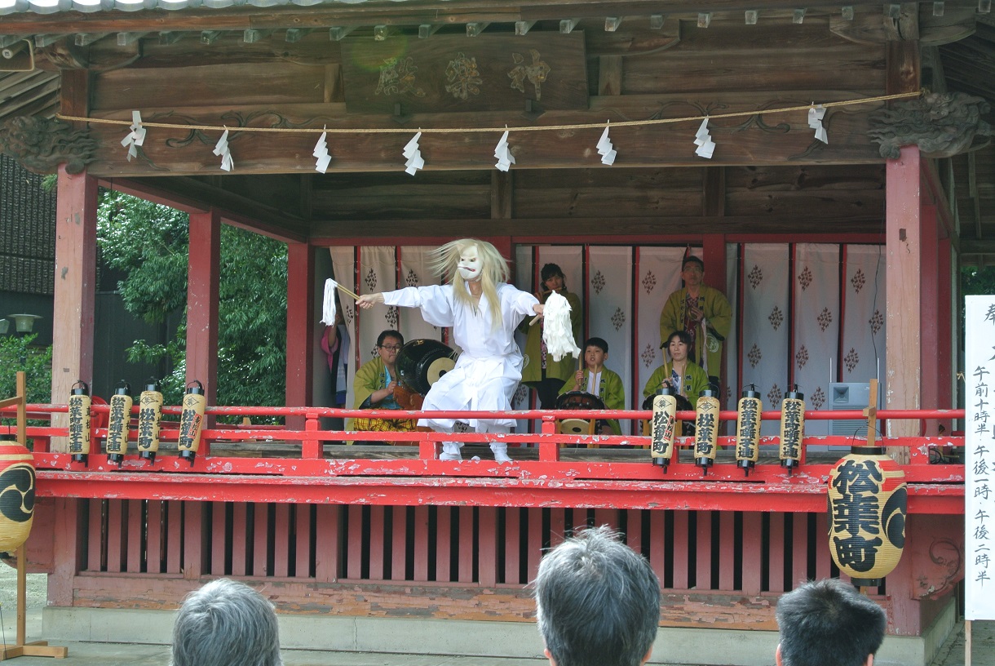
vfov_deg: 16.9
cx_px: 498
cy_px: 333
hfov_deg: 25.0
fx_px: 2241
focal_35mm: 81
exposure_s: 1/60
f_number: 5.6
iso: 100
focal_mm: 30
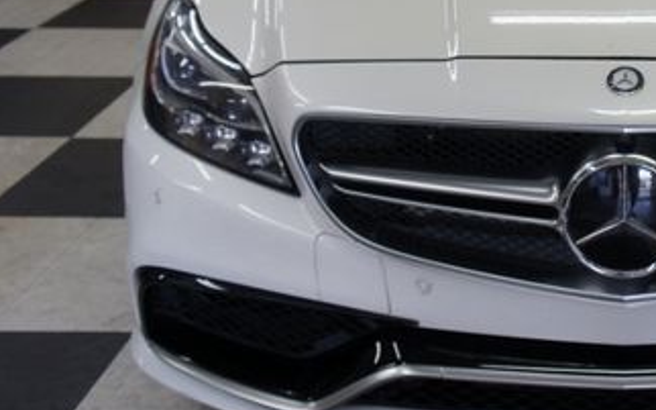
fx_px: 1305
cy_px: 84
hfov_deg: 26.7
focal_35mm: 73
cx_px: 650
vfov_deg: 17.7
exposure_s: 1/50
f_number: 4.5
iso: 200
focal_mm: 24
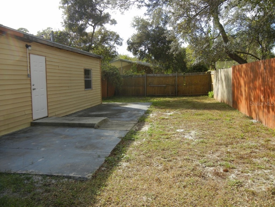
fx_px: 238
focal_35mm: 30
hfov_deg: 60.0
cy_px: 104
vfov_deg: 46.8
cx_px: 138
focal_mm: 5.4
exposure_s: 1/673
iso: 160
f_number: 3.5
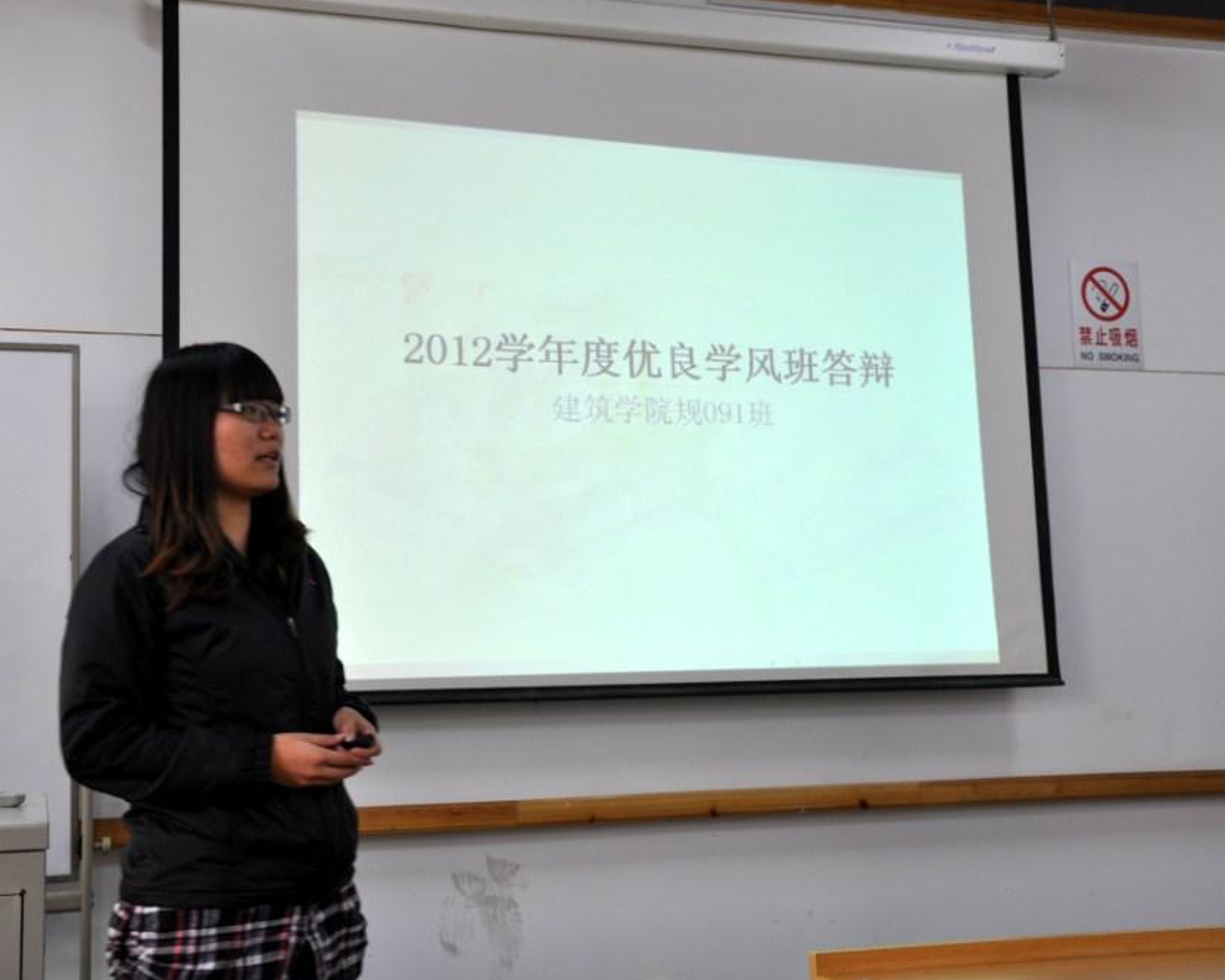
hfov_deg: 41.0
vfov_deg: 33.4
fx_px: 1632
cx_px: 498
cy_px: 490
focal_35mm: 45
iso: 250
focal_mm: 26
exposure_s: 1/30
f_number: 5.6
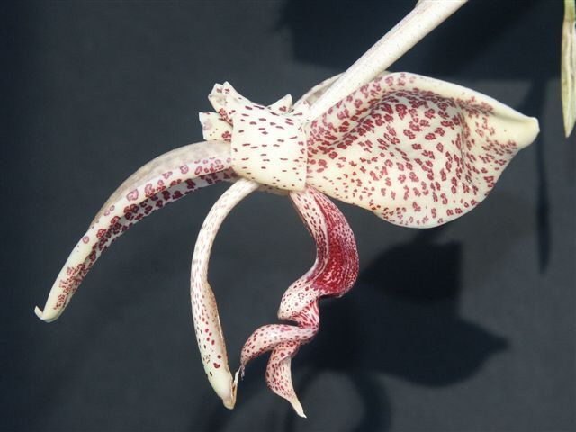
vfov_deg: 10.4
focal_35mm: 142
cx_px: 288
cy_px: 216
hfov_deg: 13.9
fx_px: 2363
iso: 200
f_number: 5.6
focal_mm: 35.87
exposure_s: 1/125
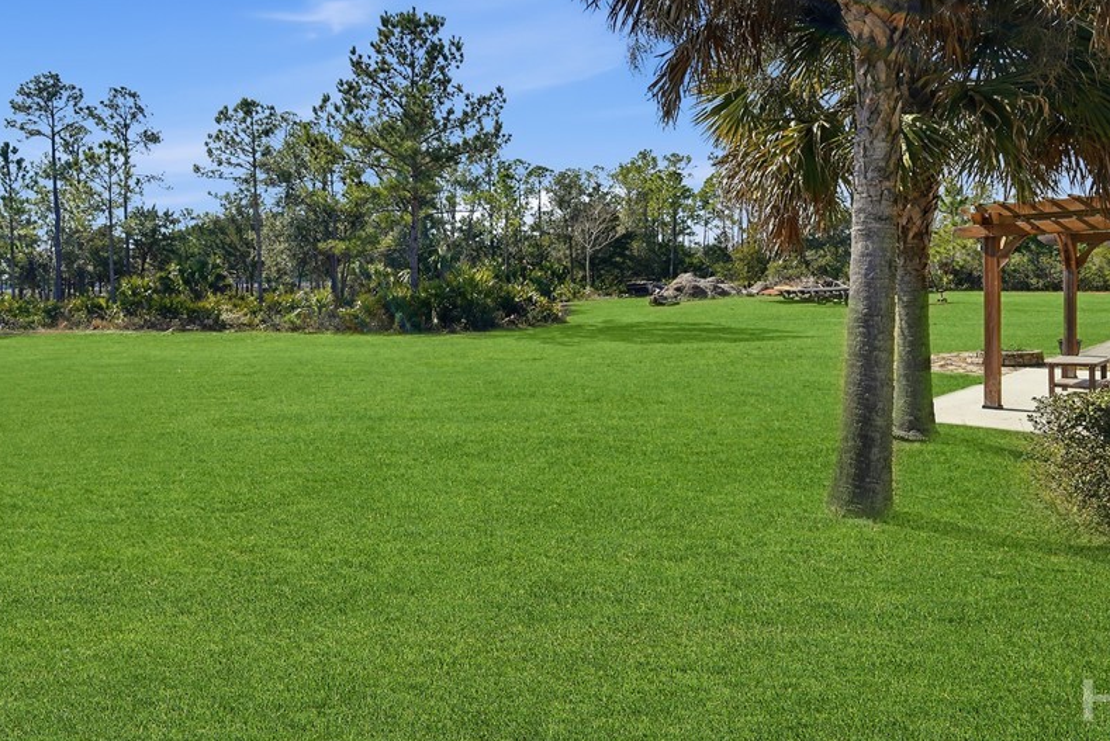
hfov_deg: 78.3
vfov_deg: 56.9
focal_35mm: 22
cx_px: 502
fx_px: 679
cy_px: 297
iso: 320
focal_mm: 16
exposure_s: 1/2500
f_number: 9
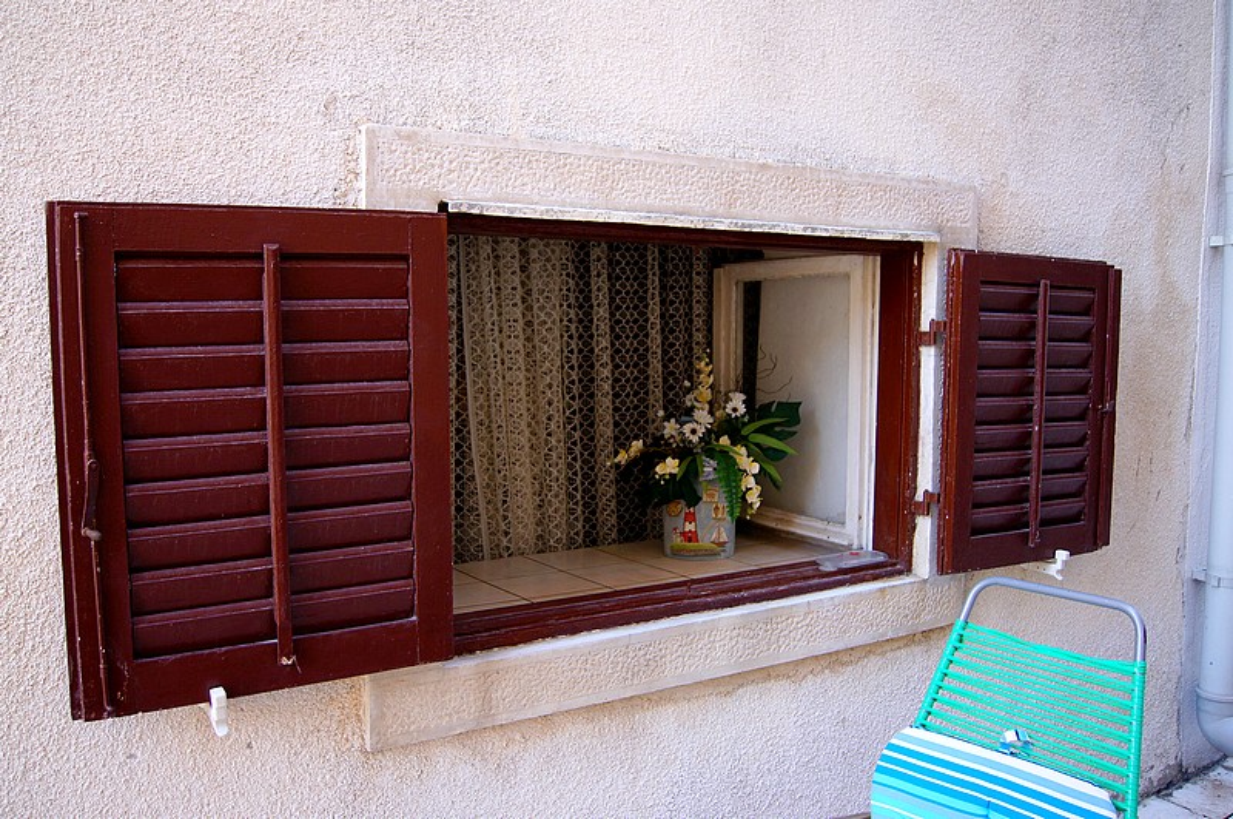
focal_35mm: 30
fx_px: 1026
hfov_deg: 62.0
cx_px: 616
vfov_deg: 43.5
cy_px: 410
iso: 200
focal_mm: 20
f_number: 4
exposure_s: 1/125
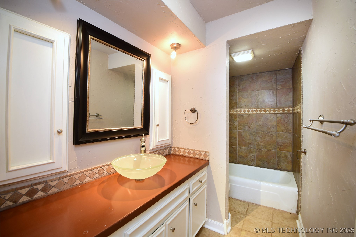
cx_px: 178
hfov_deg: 100.4
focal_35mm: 15
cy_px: 118
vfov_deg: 77.4
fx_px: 148
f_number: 8
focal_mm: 15
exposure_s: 1/10
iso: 500
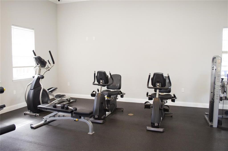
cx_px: 114
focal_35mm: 30
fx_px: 190
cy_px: 76
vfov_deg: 43.4
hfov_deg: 62.1
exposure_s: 1/60
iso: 640
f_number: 4
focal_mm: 20
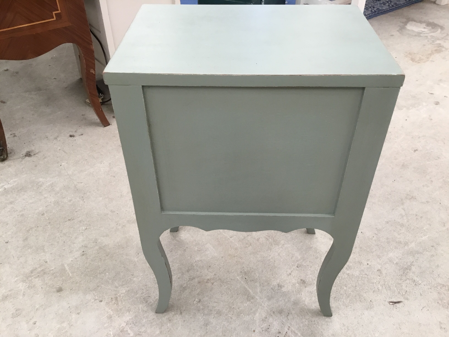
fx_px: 402
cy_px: 168
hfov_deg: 58.4
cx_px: 224
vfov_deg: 45.4
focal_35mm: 31
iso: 100
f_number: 2.4
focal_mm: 3.3
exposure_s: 1/33
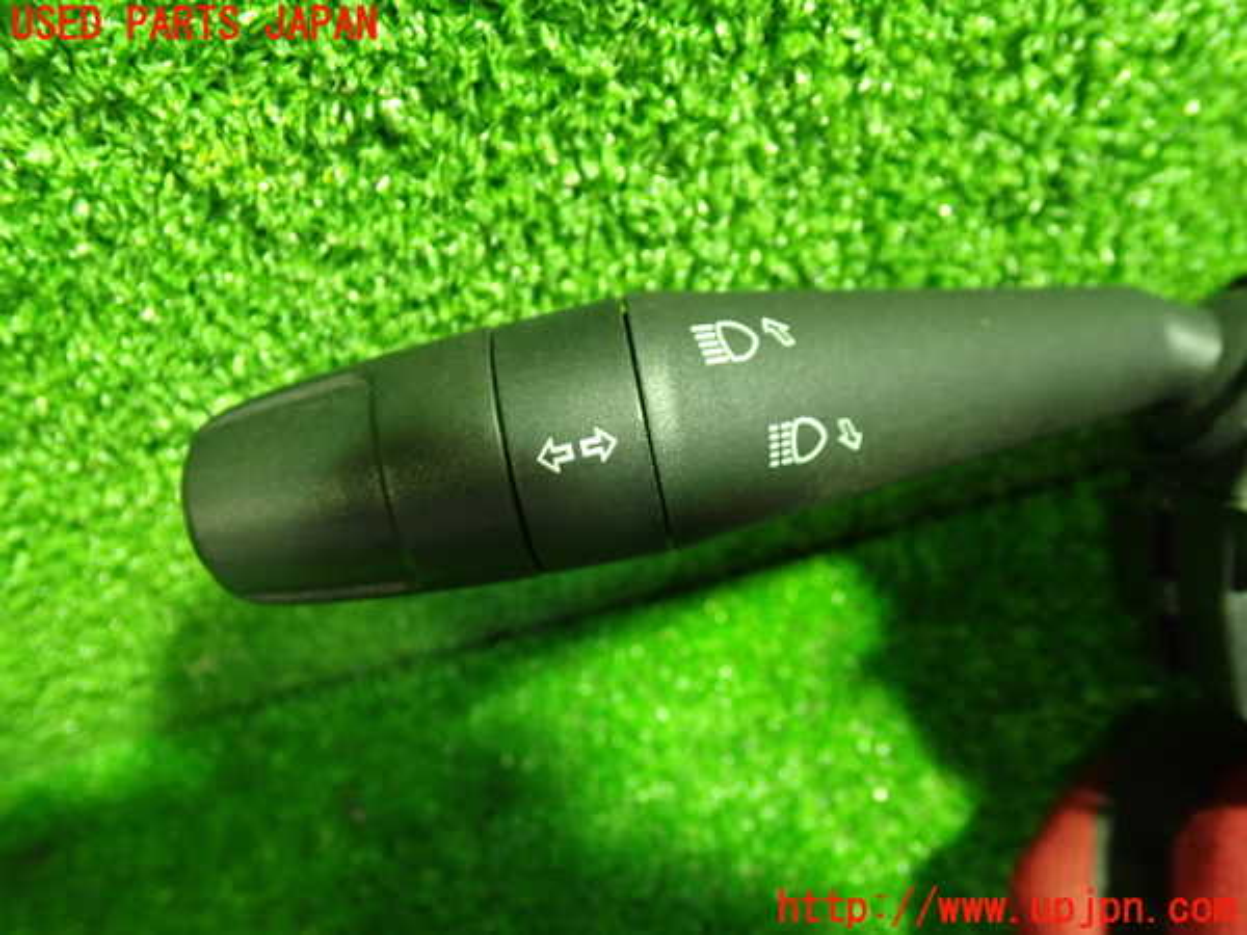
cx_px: 624
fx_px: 1081
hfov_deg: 60.0
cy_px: 468
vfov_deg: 46.8
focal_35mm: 30
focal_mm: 5.4
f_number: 2.3
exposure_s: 1/25
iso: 800
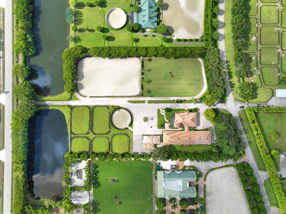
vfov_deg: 56.8
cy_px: 107
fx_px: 198
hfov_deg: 71.6
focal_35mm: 24
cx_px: 143
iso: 110
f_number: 2.8
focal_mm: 12.29
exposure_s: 1/1250
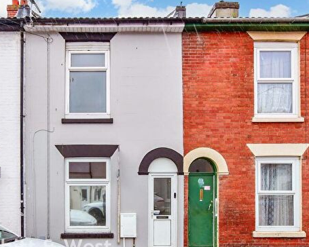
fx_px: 238
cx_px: 109
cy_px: 139
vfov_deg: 54.8
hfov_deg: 64.7
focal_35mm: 26
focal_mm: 12
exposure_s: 1/160
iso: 500
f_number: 7.1
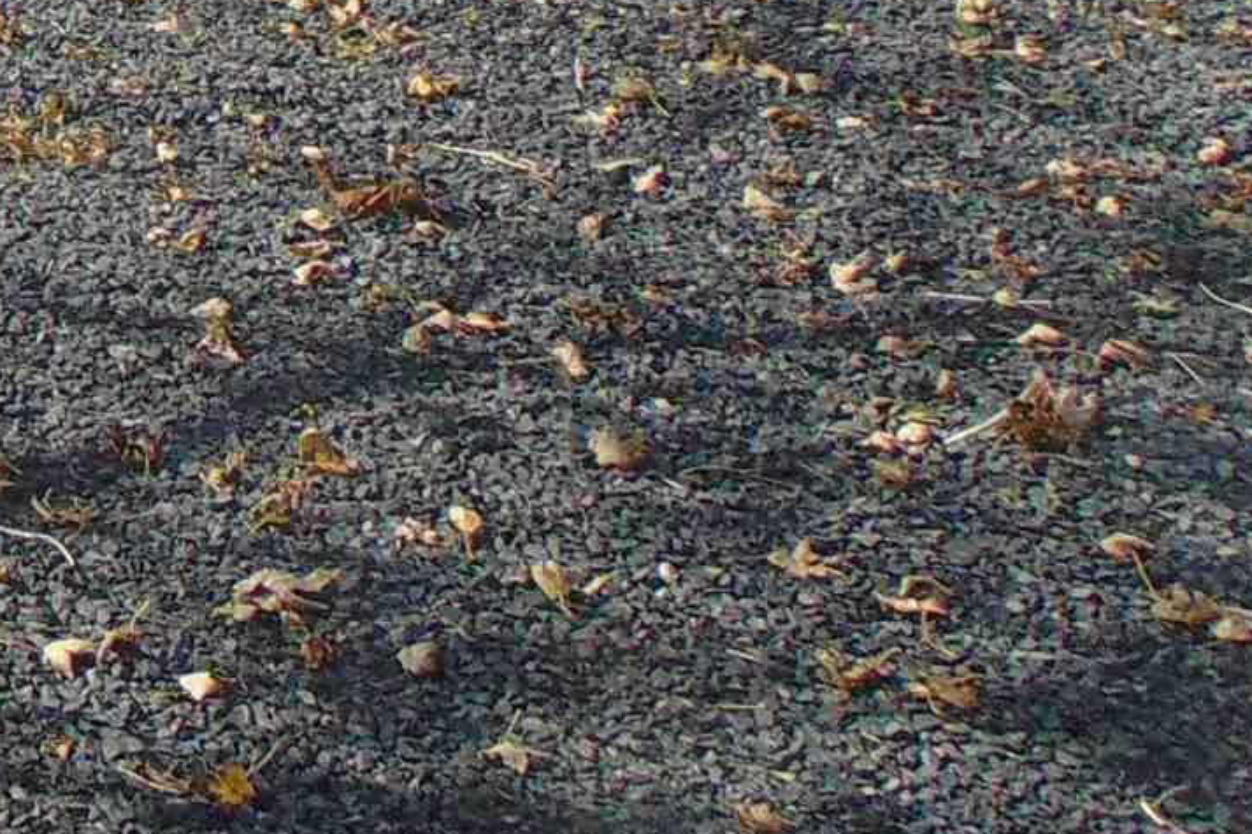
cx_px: -1087
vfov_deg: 11.3
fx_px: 3894
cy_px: -699
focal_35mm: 112
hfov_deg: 15.4
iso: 80
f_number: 7.7
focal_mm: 4.5
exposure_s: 1/200
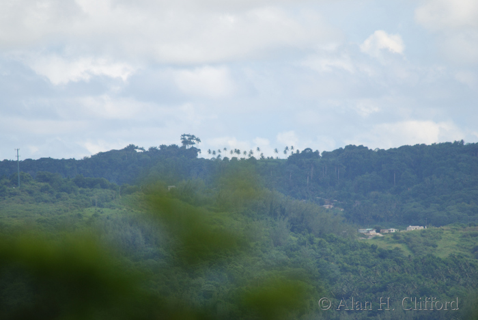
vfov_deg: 2.3
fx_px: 7973
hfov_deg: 3.4
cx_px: 239
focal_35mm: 600
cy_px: 160
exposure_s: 1/320
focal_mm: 400
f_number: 5.6
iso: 100
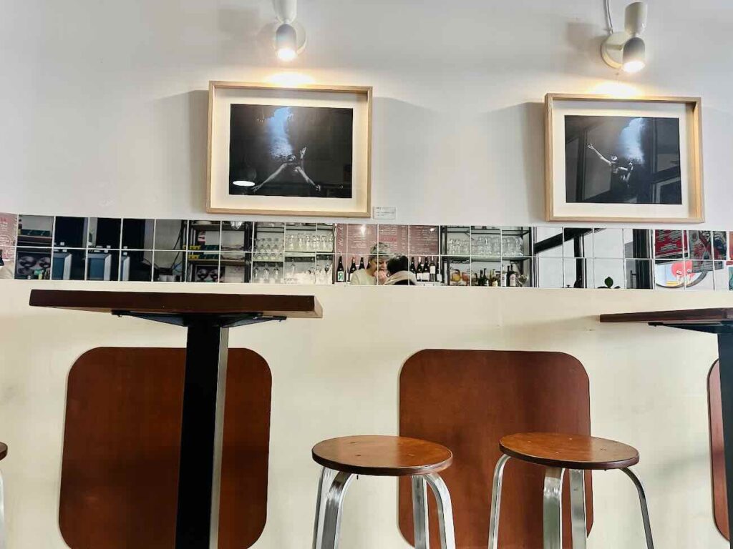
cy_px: 274
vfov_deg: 56.8
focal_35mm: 24
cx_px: 366
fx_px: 508
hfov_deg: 71.6
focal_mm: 6.86
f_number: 1.78
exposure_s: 1/50
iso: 250
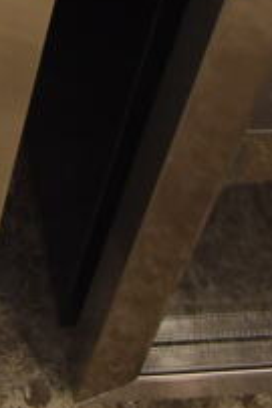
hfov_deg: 10.7
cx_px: -195
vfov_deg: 14.7
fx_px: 1380
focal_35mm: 122
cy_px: -320
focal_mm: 18
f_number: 3.5
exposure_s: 1/30
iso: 1250
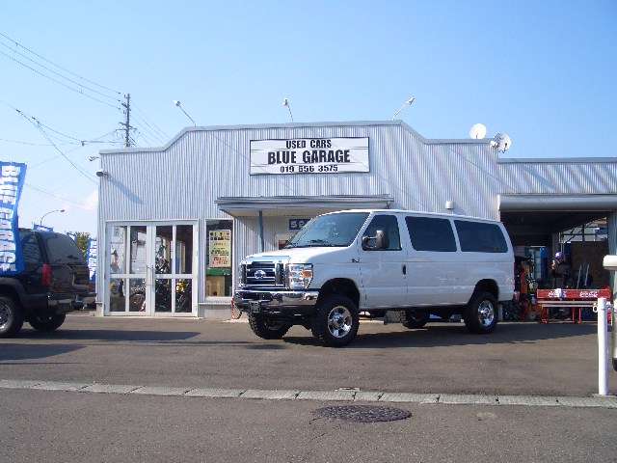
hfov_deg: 52.6
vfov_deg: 40.7
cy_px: 232
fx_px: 624
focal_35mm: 35
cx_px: 308
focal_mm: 5.8
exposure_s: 1/320
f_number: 4.3
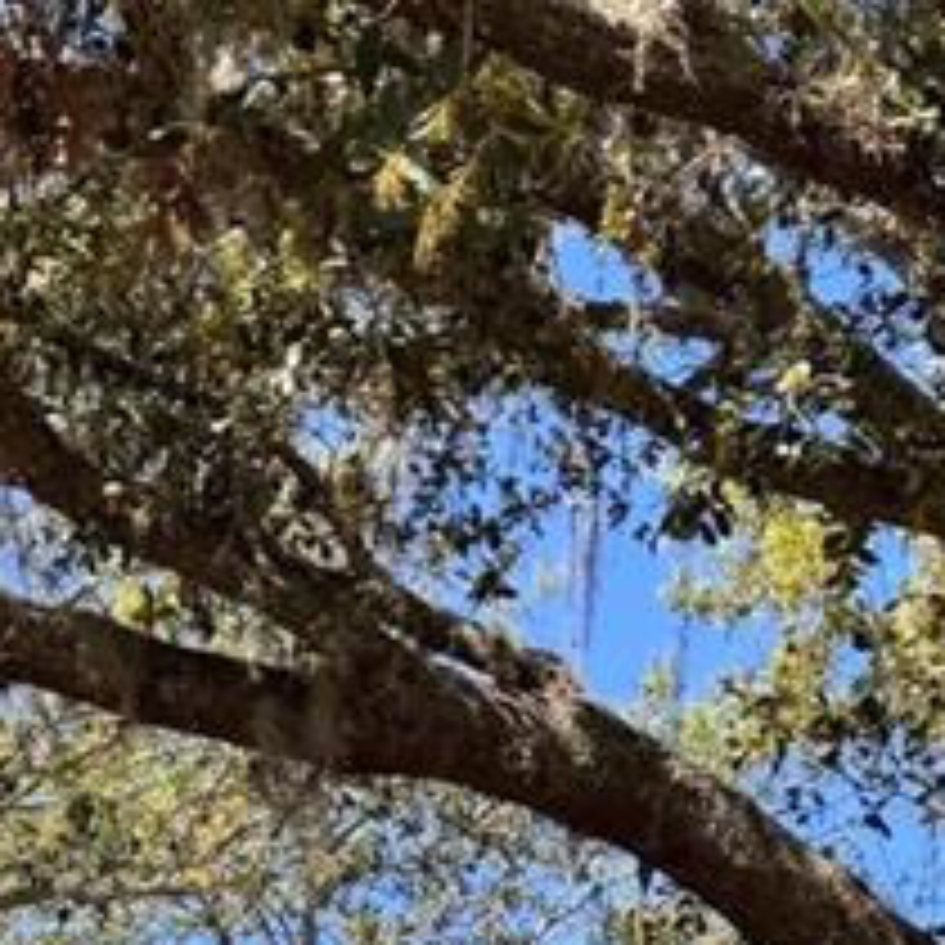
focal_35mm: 121
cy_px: 2052
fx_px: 3737
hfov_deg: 14.4
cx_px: 472
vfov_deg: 12.3
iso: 80
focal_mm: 6.76
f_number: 1.78
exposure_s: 1/1560
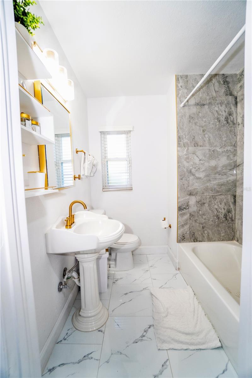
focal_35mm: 15
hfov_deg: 77.3
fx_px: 157
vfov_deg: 100.4
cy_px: 189
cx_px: 126
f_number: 4
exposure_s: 1/125
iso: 1000
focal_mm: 10
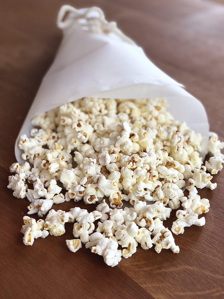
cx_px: 112
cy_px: 150
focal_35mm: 52
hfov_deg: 28.0
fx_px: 449
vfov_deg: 36.8
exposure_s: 1/120
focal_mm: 6
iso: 32
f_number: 2.4
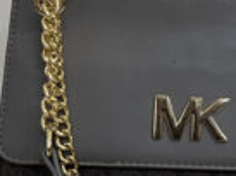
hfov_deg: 24.2
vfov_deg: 18.3
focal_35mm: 80
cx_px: 179
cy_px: 111
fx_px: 544
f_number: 1.6
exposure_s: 1/50
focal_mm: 5.1
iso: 160
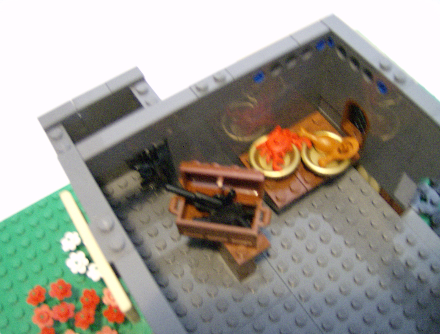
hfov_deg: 51.1
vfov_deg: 40.0
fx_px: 460
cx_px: 220
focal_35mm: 36
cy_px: 167
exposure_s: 1/13
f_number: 2.8
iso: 200
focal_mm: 6
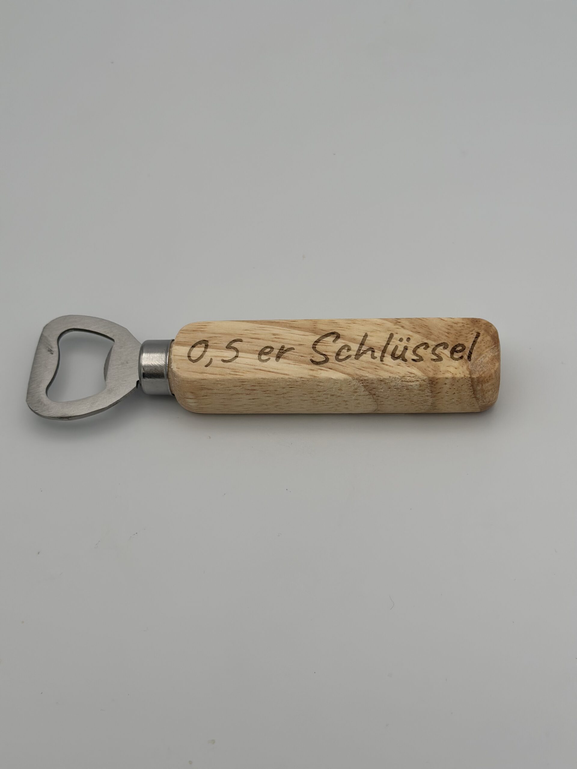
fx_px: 1067
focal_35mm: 48
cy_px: 384
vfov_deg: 39.7
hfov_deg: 30.3
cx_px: 288
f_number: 1.78
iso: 80
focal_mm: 6.86
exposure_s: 1/1815
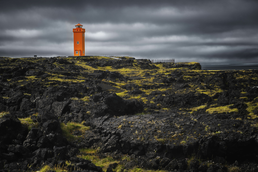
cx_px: 129
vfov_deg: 16.5
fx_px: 595
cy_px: 86
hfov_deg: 24.5
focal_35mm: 83
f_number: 7.1
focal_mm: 55
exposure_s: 1/125
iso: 100
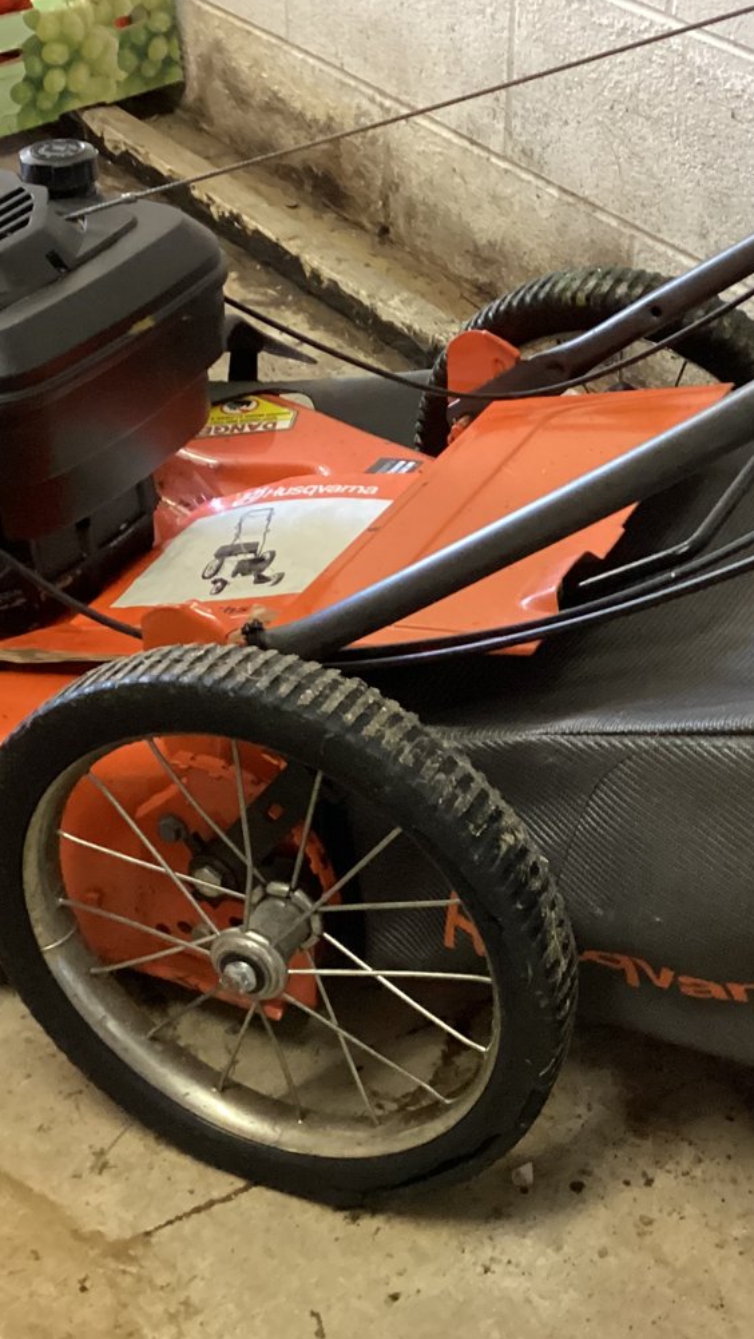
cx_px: 542
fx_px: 1812
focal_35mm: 51
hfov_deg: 23.3
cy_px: 688
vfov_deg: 40.6
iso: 500
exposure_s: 1/25
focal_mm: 3.3
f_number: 2.4
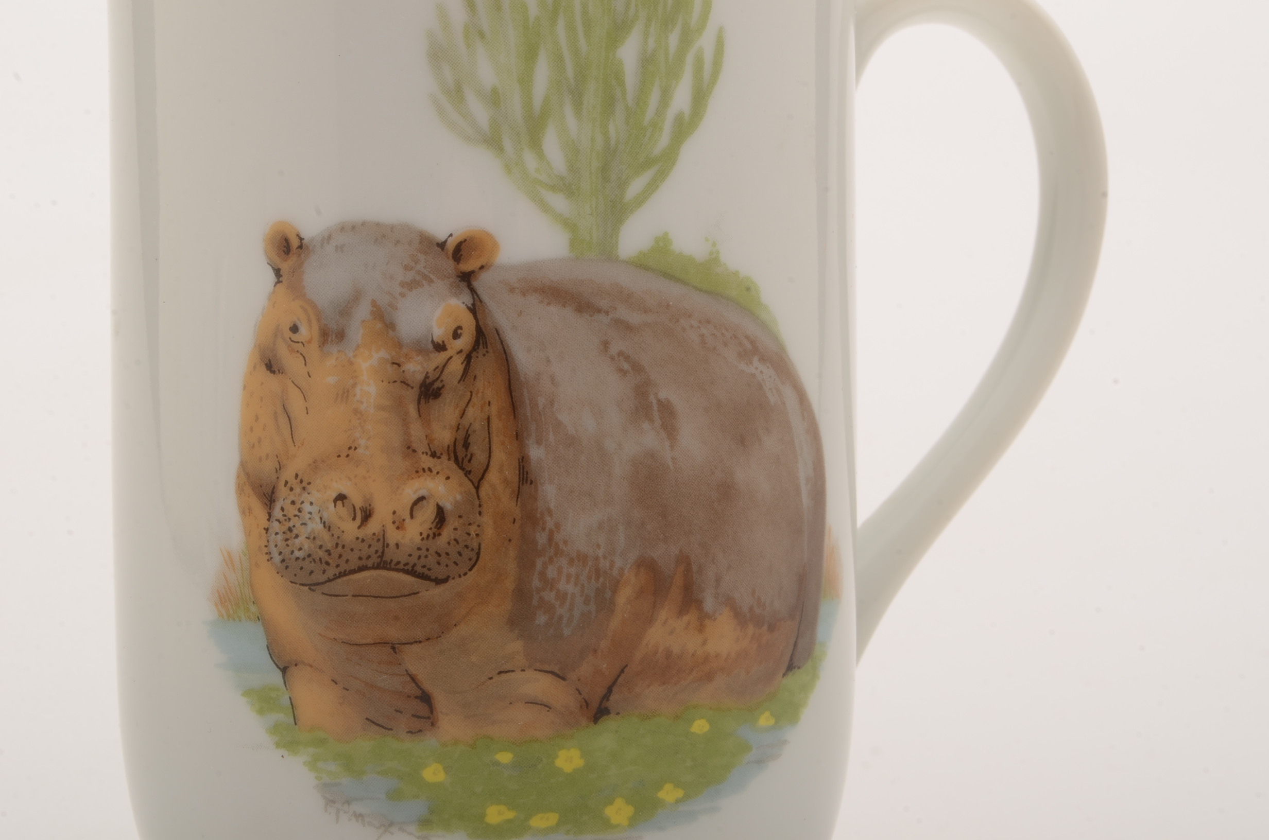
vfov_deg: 16.5
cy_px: 420
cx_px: 634
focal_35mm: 82
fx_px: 2902
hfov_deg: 24.7
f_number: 25
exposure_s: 1/200
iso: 100
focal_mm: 55
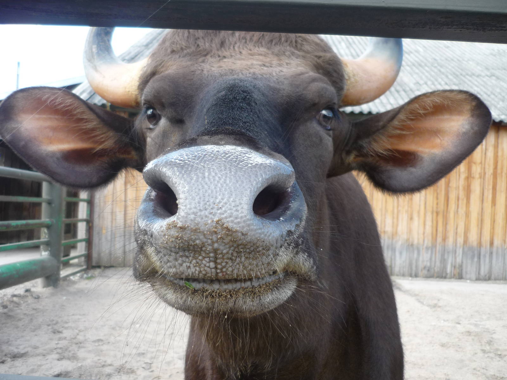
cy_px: 190
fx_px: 483
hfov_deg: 55.4
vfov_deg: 42.9
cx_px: 254
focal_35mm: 33
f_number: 2.8
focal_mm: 5.5
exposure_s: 1/125
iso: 100
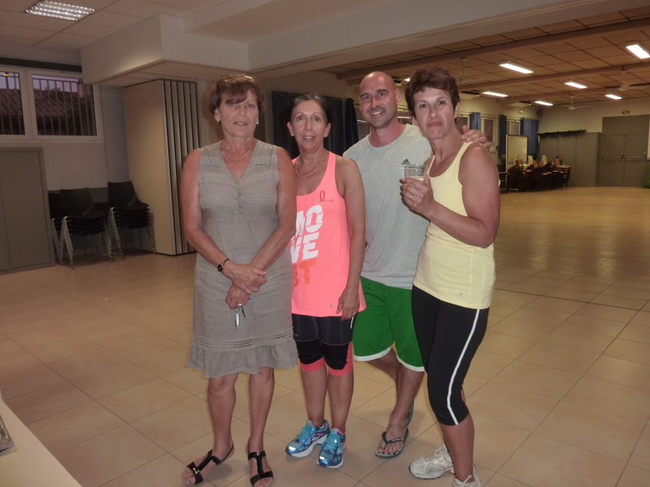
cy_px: 244
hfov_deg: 69.4
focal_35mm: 25
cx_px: 325
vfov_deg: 54.9
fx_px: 469
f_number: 3.3
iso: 200
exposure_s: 1/30
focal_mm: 4.1
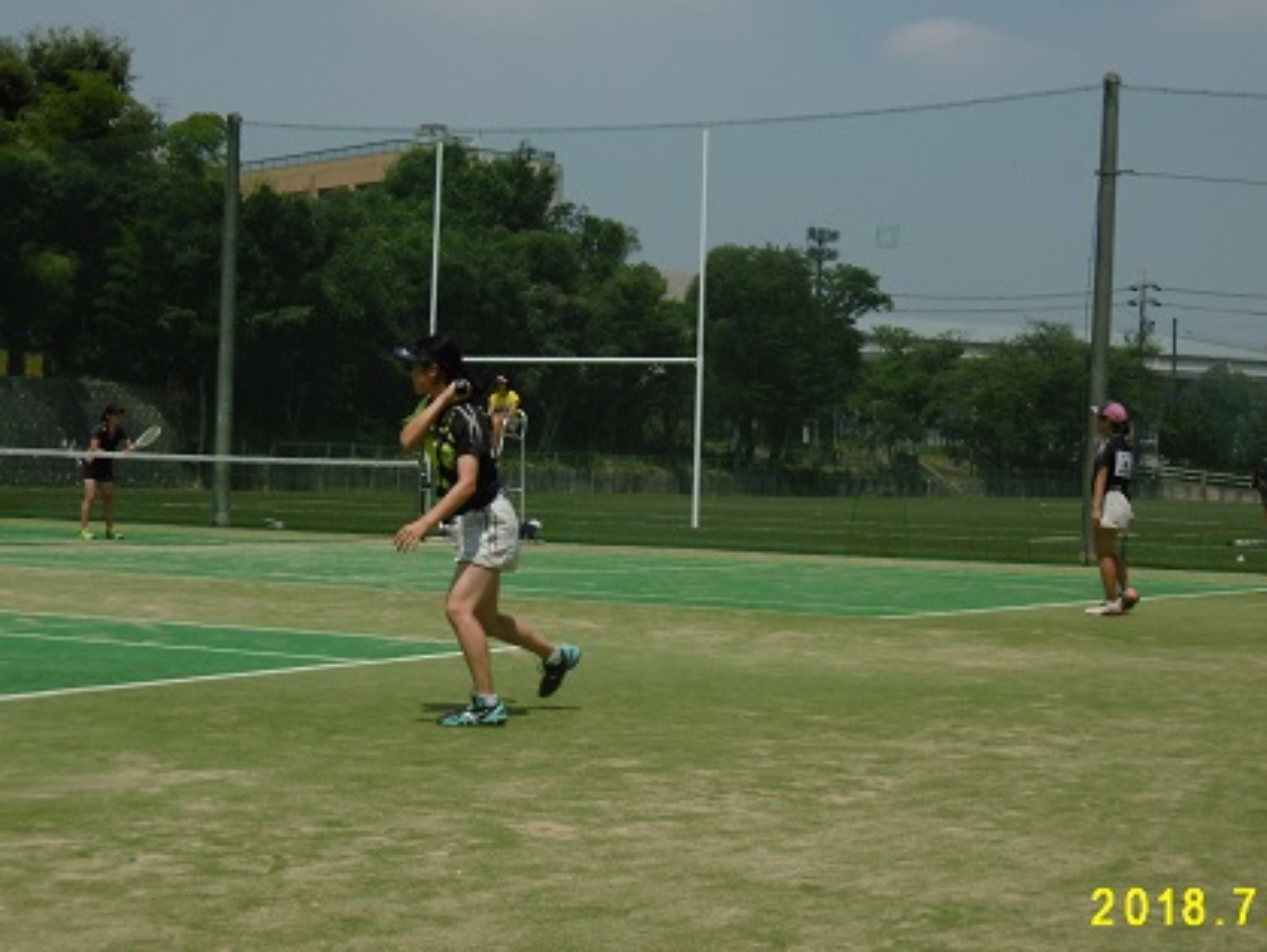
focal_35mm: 78
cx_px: 718
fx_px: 2857
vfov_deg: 18.9
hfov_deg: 25.0
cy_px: 464
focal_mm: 12.1
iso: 100
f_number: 4.4
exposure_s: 1/200
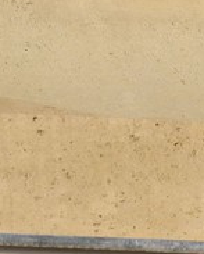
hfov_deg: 2.0
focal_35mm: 777
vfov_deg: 2.4
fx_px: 5849
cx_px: -6
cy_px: -781
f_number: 11
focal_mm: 95
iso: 200
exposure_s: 1/320
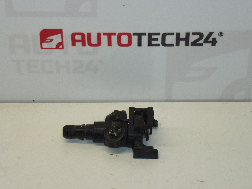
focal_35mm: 97
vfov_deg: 15.2
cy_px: 99
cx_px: 133
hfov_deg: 20.2
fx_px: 706
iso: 400
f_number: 4.9
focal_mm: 16
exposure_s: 1/200
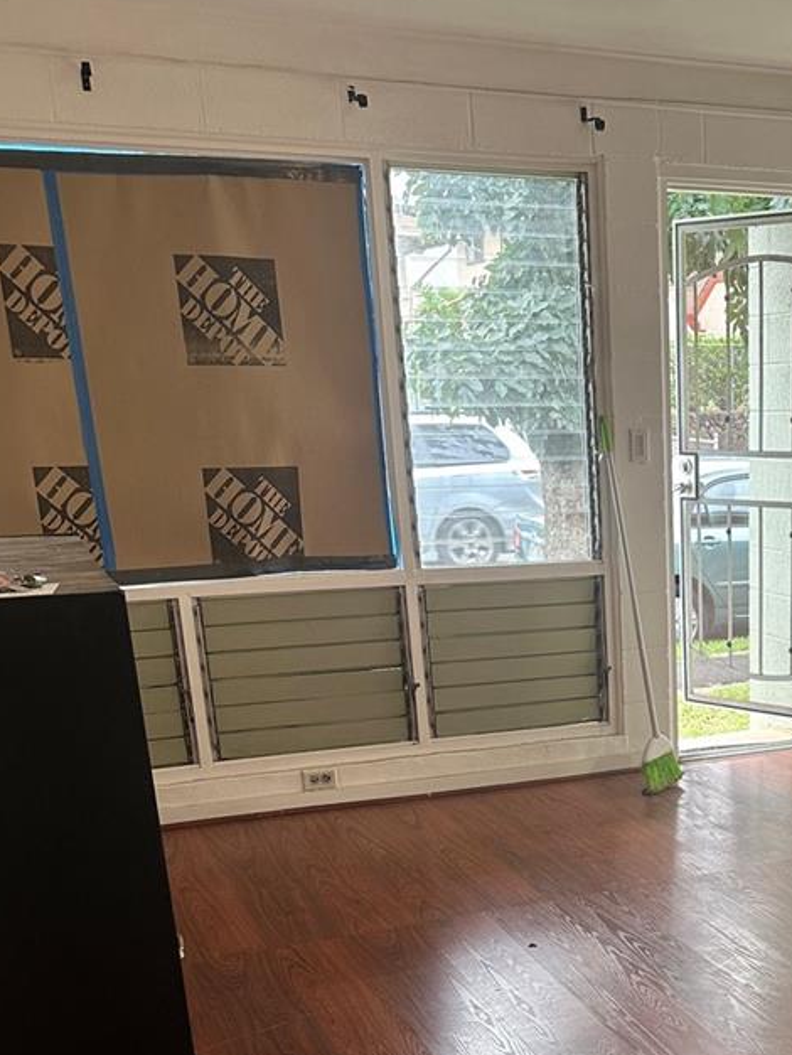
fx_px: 1402
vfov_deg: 38.9
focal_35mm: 46
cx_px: 740
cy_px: 905
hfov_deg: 29.9
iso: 125
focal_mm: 6.86
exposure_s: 1/120
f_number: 1.78
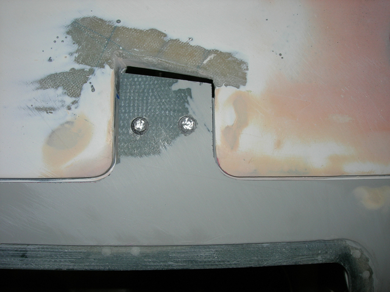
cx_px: 195
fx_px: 428
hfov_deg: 49.0
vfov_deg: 37.7
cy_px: 146
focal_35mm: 38
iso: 64
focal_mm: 7.8
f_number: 4.8
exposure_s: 1/60.1
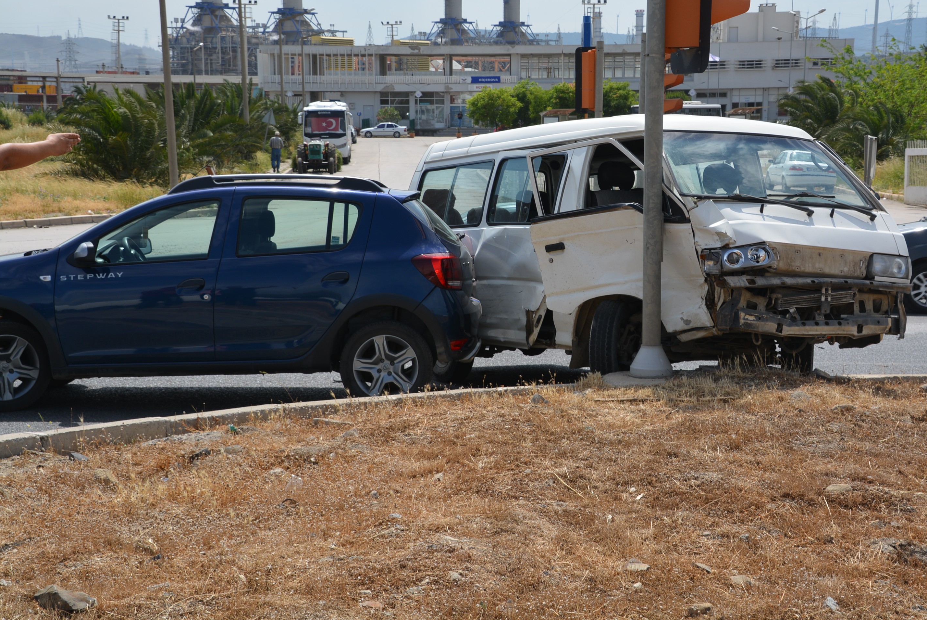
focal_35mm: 66
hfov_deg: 30.5
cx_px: 482
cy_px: 300
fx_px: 1701
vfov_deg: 20.6
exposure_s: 1/250
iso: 100
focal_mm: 42
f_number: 8
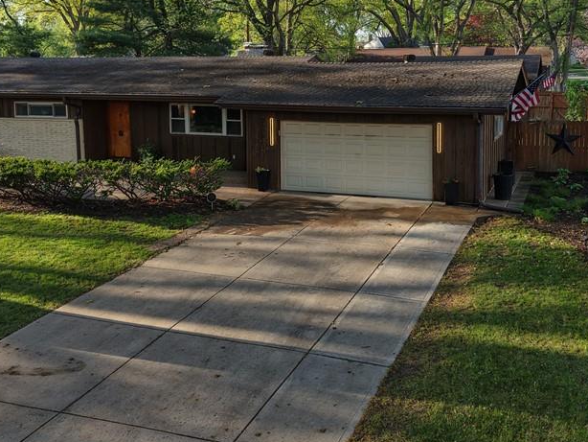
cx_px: 325
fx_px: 680
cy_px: 153
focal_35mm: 40
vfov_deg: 35.7
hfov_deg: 46.7
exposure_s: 1/2000
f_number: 1.8
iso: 280
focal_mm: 8.67
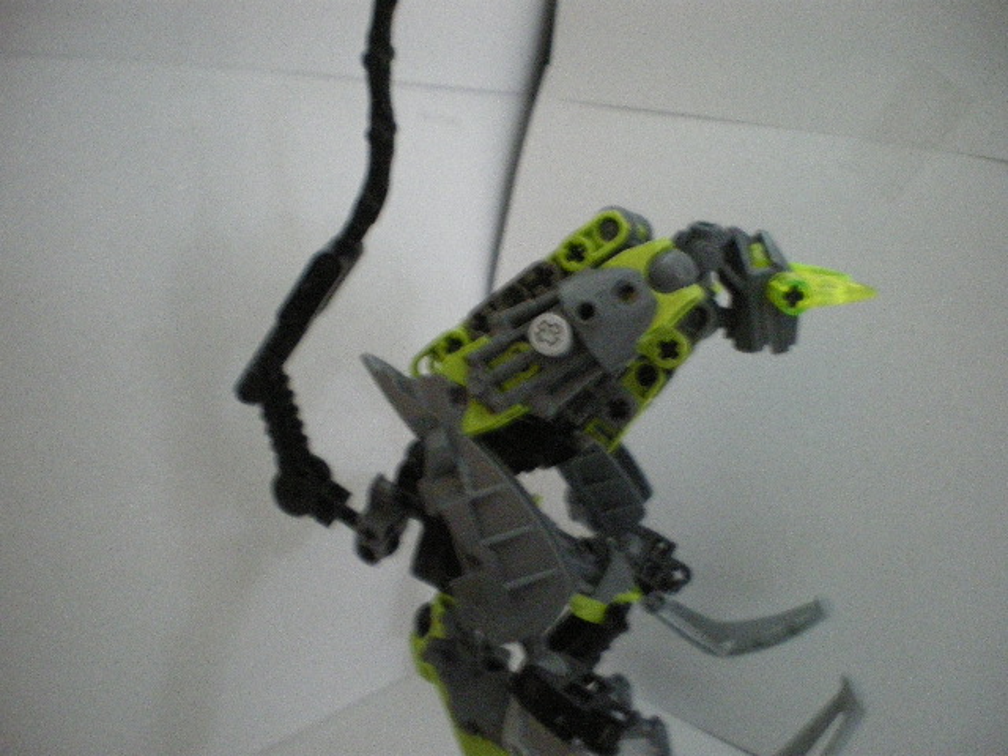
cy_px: 378
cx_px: 504
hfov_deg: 51.4
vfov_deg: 39.7
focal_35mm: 36
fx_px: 1048
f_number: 3.1
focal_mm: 6.3
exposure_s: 1/10
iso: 800
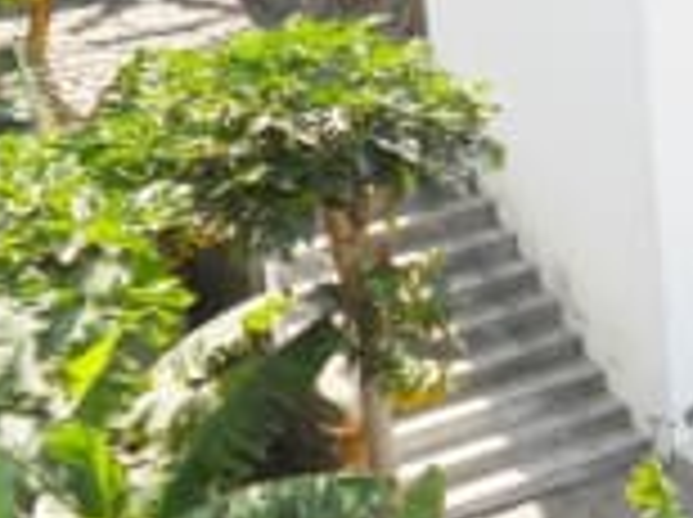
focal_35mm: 110
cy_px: 9
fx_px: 2199
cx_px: 1040
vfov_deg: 13.3
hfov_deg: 16.3
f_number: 3.4
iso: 80
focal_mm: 5.1
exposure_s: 1/500
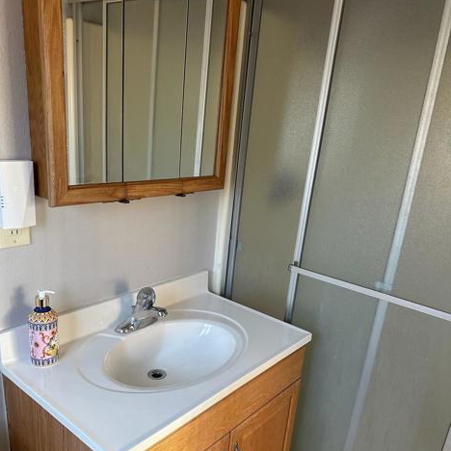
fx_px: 427
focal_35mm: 29
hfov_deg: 55.6
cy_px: 274
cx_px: 221
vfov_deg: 55.2
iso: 250
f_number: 1.78
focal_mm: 6.86
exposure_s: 1/70
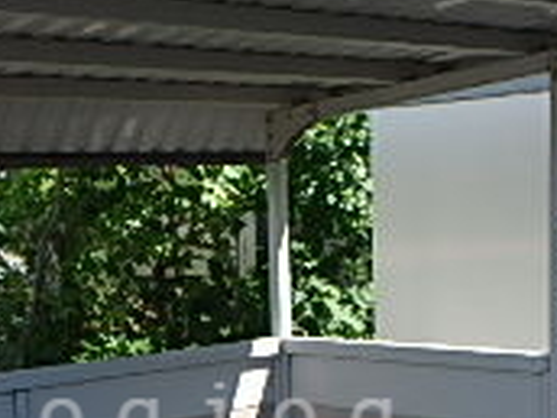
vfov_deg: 18.4
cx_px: 188
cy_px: 415
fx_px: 1255
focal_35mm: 78
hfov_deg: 24.9
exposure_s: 1/400
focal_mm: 3.7
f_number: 3.5
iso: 125
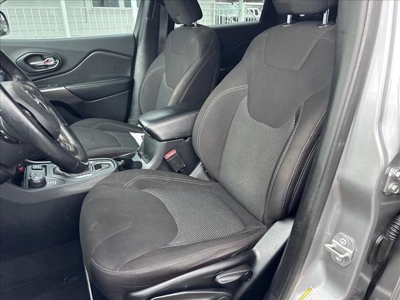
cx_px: 200
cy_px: 150
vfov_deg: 53.1
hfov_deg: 67.3
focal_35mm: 26
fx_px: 300
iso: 125
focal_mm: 5.96
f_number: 1.6
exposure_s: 1/121
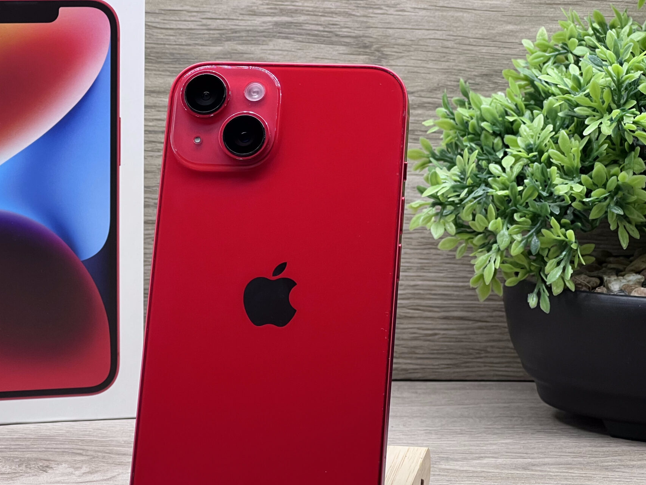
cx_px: 248
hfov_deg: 17.1
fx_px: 2146
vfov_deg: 12.9
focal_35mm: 115
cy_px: 249
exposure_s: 1/100
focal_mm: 9
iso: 100
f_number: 2.8
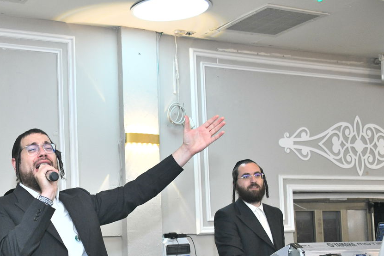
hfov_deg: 30.8
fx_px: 683
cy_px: 182
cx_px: 88
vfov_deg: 21.1
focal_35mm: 64
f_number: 5.6
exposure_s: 1/200
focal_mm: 38
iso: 2000
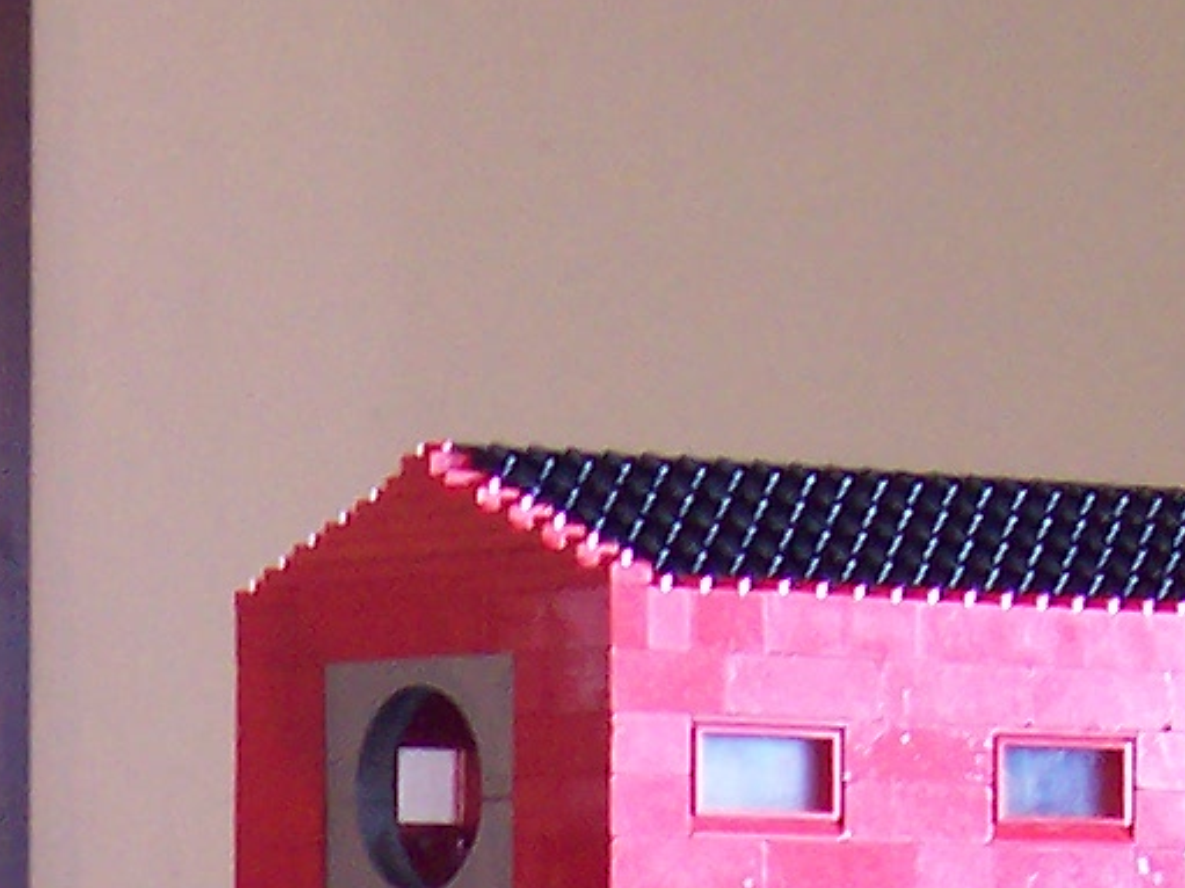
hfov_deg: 10.7
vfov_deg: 7.9
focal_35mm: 183
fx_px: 6263
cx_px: -93
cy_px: 1451
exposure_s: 1/10
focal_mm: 7
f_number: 3
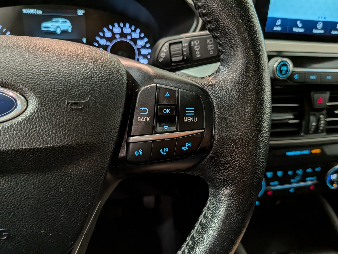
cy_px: 127
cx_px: 169
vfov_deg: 56.8
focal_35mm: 24
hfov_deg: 71.6
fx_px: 234
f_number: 1.7
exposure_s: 1/173
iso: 133
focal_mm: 4.53
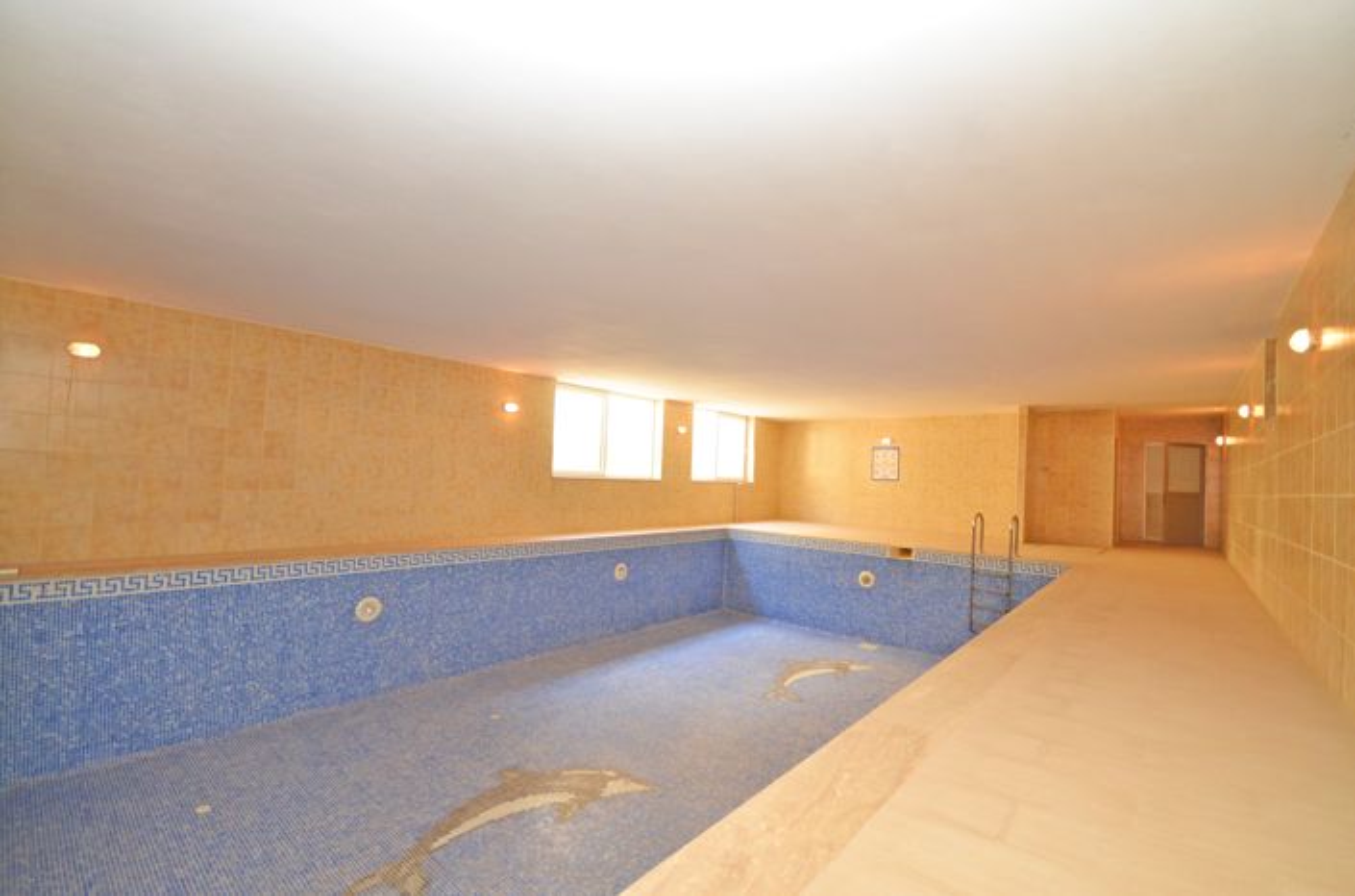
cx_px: 678
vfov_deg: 77.0
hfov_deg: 100.5
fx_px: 563
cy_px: 448
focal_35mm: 15
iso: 800
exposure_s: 1/60
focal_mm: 10
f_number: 4
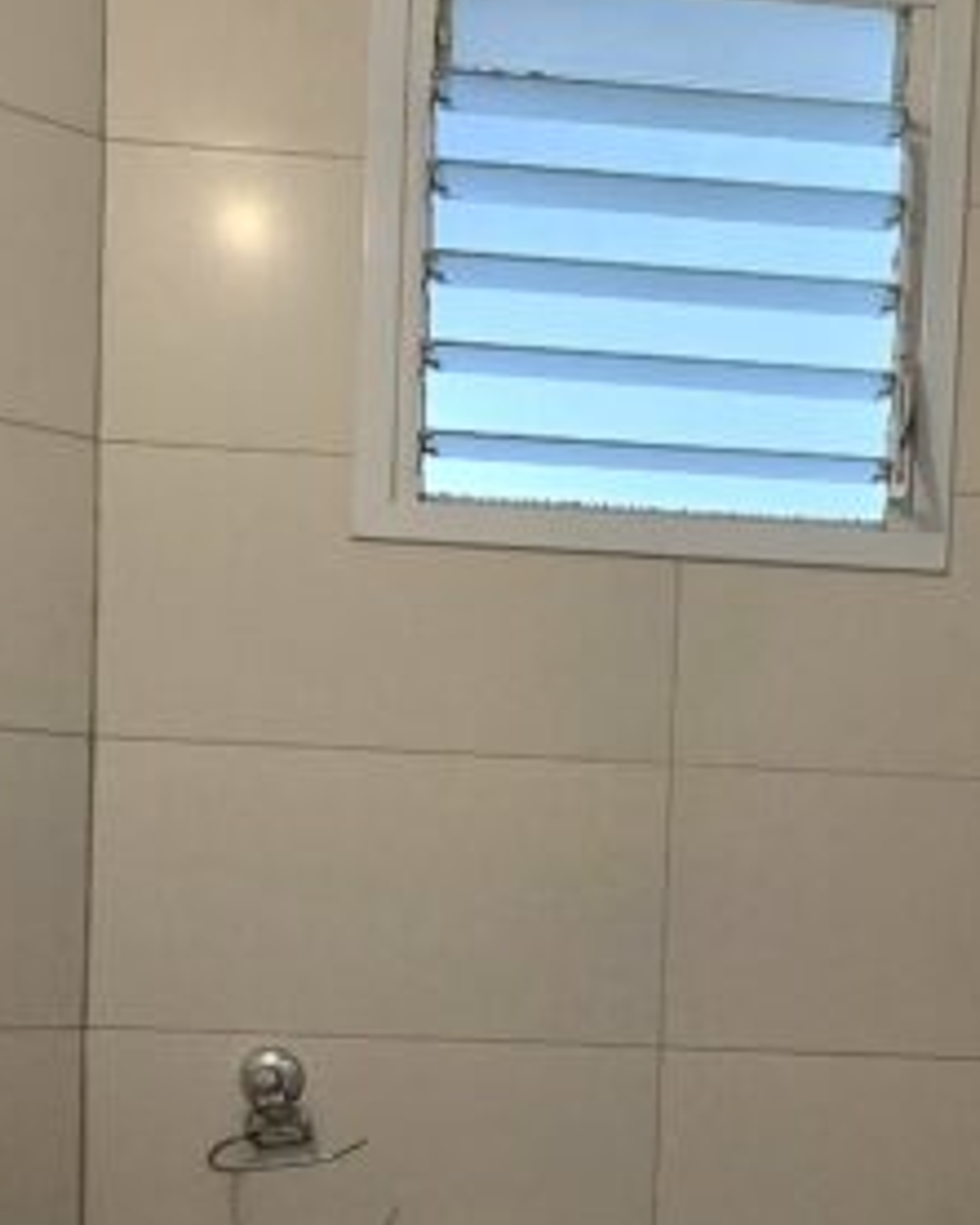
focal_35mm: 47
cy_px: 1030
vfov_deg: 37.7
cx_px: 865
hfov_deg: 30.8
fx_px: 1703
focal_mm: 2.2
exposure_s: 1/50.3
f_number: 2.2
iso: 80
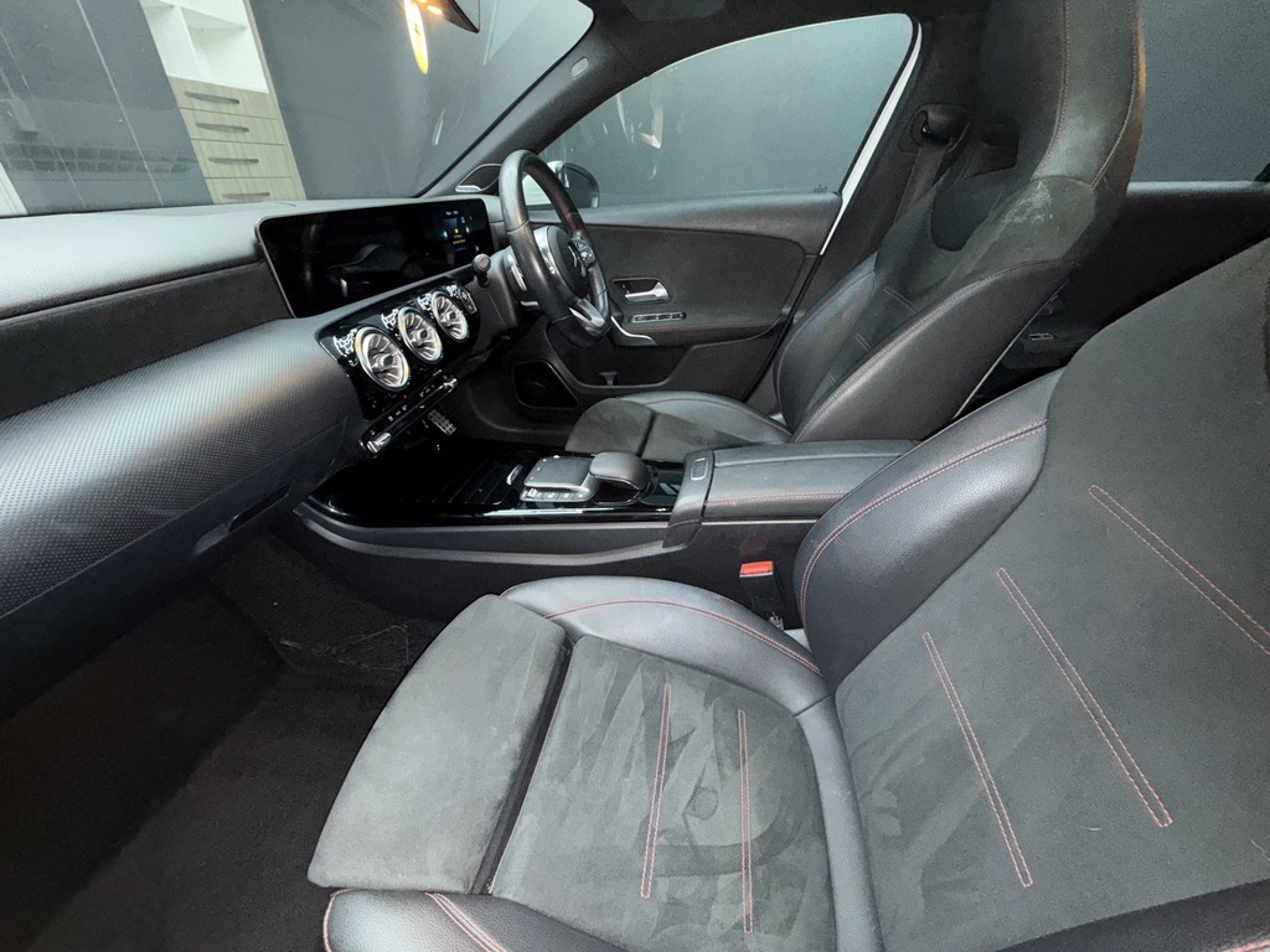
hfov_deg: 102.1
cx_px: 635
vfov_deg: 85.7
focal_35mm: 14
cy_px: 476
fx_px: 514
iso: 250
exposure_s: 1/33
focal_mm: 2.22
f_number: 2.2
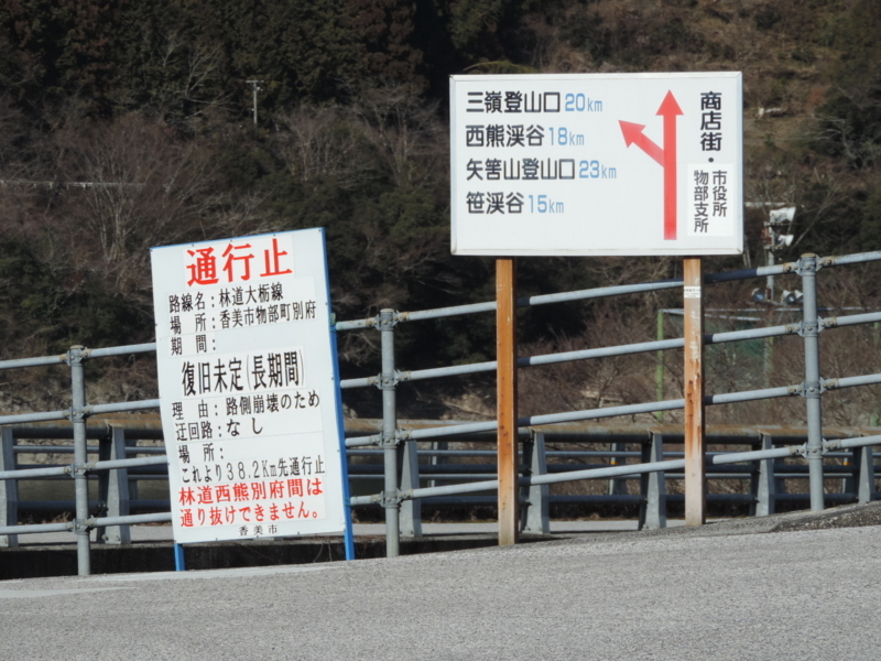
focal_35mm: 200
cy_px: 330
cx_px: 440
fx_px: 5090
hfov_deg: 9.9
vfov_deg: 7.4
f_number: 4.6
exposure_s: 1/800
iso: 80
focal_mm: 35.6
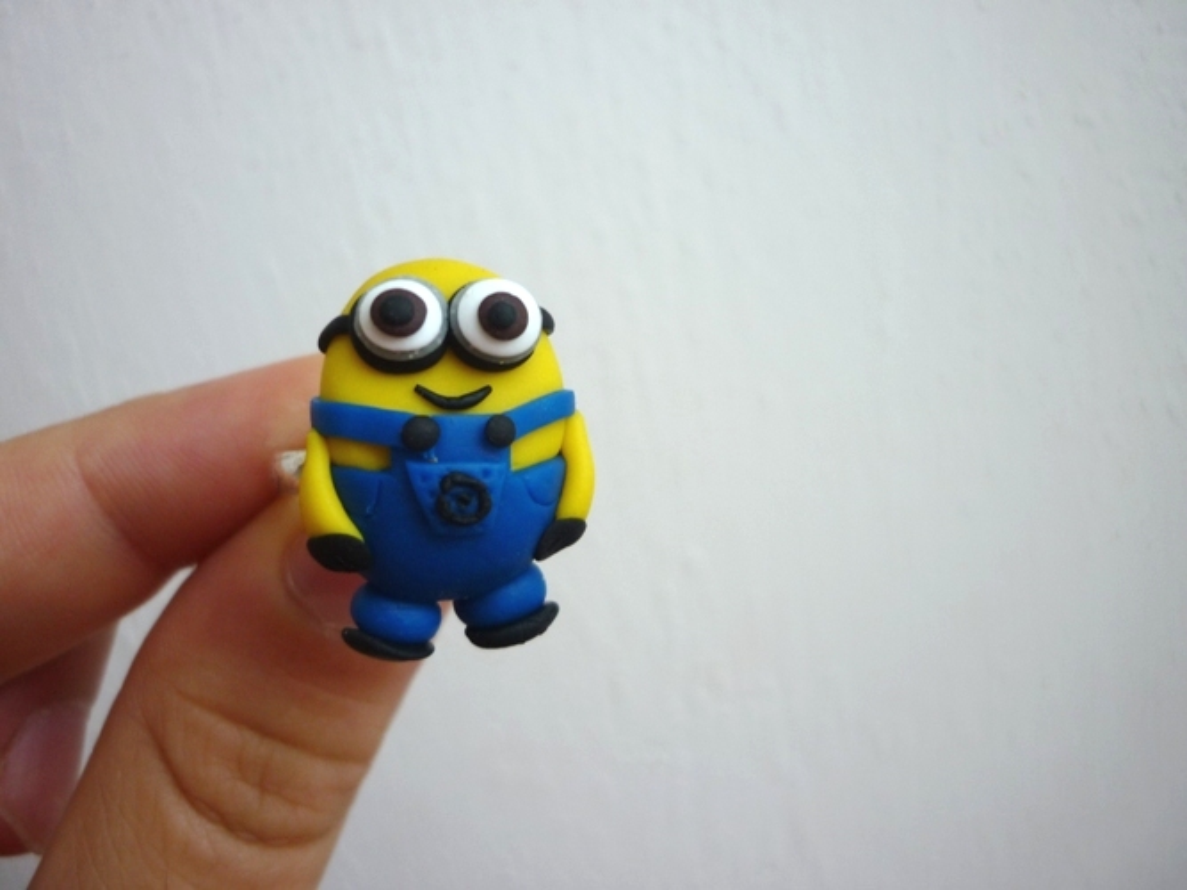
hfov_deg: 55.4
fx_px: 1131
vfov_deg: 42.9
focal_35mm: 33
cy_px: 445
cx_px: 594
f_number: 2.8
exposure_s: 1/50
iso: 80
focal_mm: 5.5
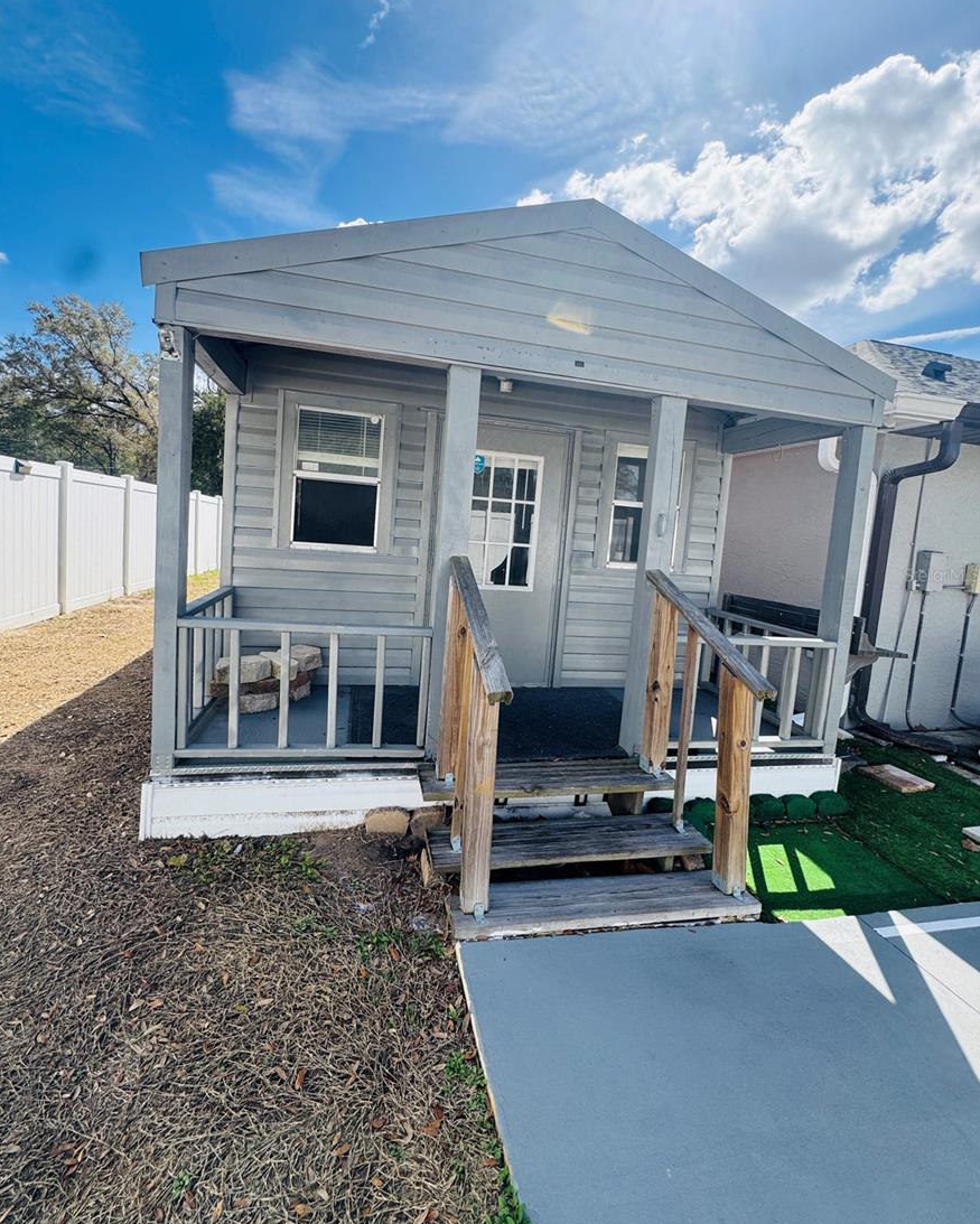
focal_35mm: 15
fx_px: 544
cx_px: 479
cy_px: 574
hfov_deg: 84.1
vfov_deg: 96.7
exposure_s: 1/849
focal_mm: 2.22
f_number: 2.2
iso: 40
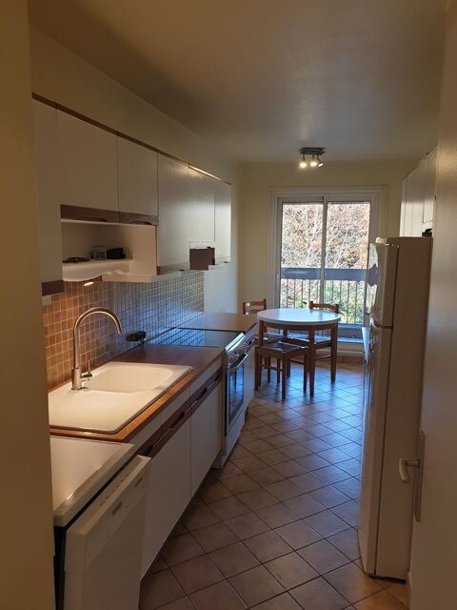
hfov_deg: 53.1
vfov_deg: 67.3
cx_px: 228
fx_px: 458
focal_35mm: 26
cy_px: 305
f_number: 2.4
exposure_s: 1/50
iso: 64
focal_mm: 4.3
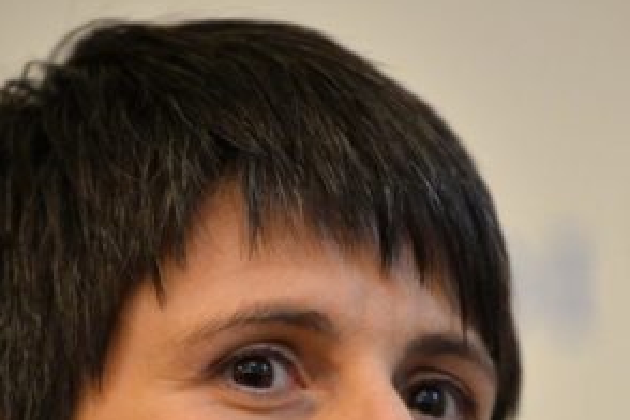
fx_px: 4970
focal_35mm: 284
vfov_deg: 4.8
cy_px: 449
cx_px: 330
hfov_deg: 7.3
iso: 1600
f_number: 2.8
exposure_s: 1/160
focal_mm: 120
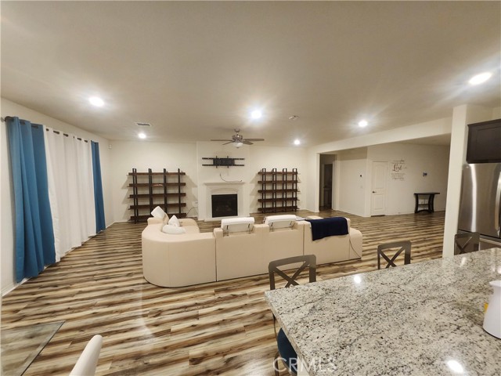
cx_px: 250
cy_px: 188
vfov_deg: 89.9
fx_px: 188
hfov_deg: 106.2
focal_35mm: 13
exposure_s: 1/30
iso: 320
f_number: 2.2
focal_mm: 1.74
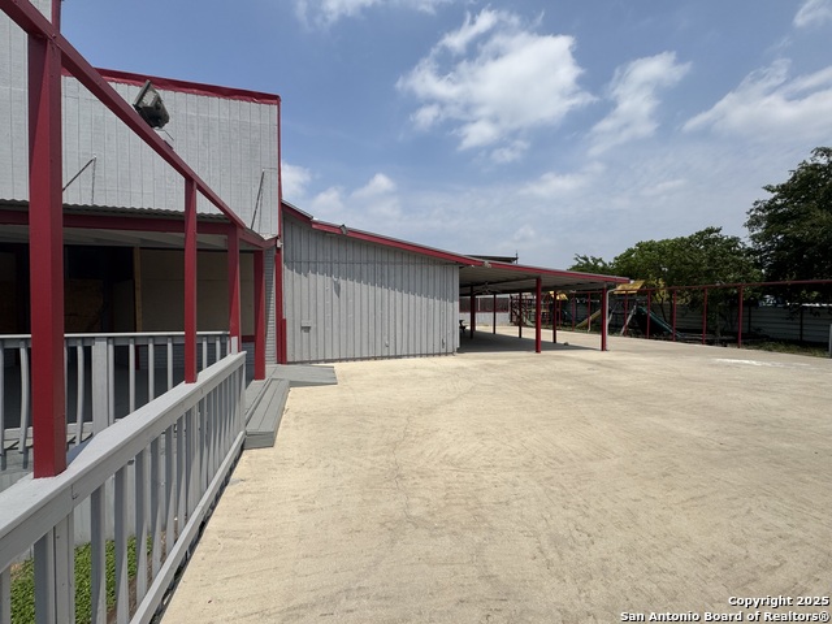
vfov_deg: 85.7
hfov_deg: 102.1
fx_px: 336
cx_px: 416
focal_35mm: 14
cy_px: 312
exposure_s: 1/3546
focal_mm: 2.22
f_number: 2.2
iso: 50
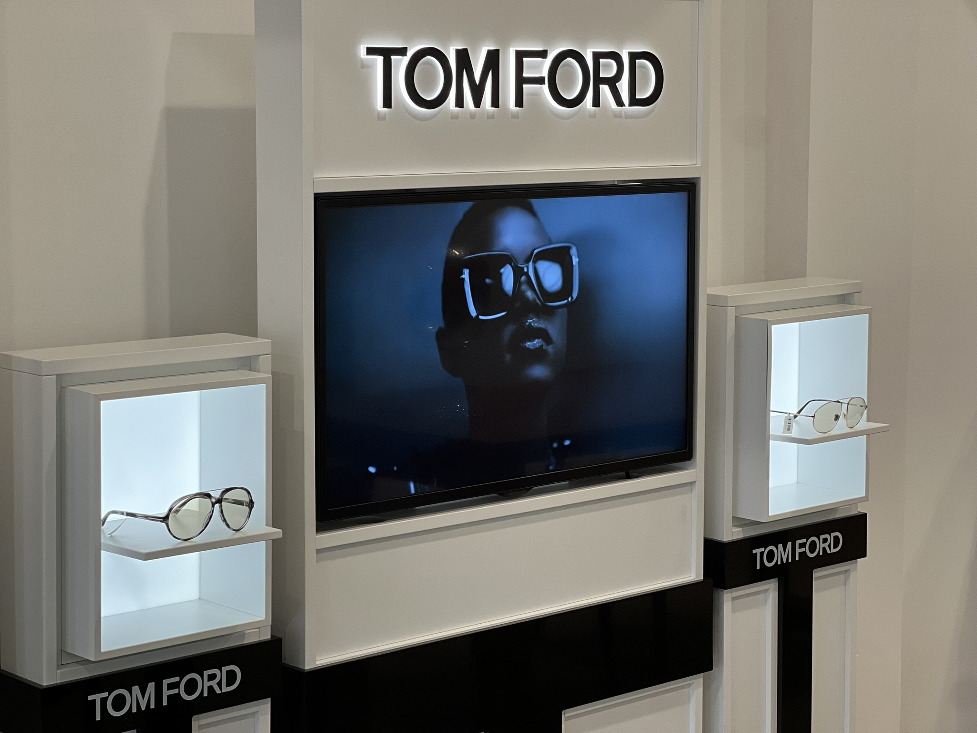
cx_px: 488
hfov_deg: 25.3
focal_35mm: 77
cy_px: 366
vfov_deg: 19.1
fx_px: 2173
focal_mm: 9
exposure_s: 1/120
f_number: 2.8
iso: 200
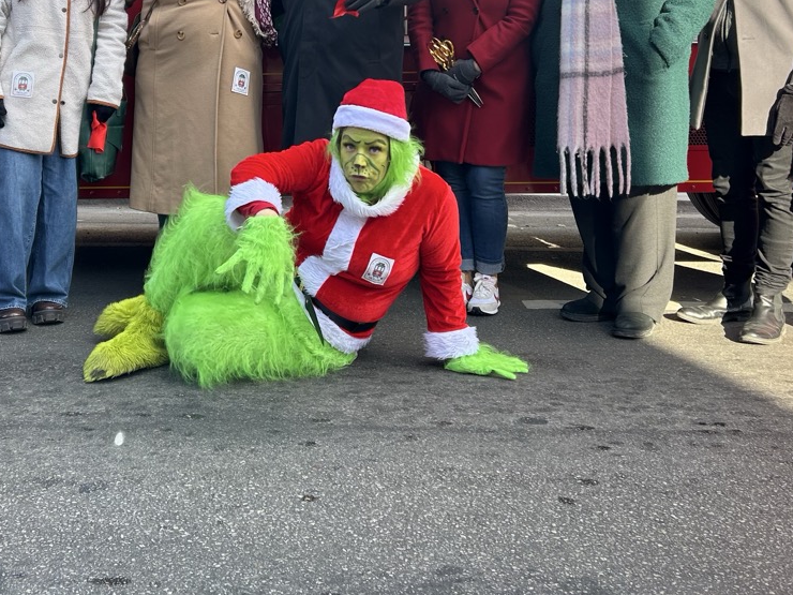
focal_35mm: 45
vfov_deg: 31.3
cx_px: 305
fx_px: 1031
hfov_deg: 41.8
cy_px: 110
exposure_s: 1/591
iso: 50
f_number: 1.5
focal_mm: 5.7
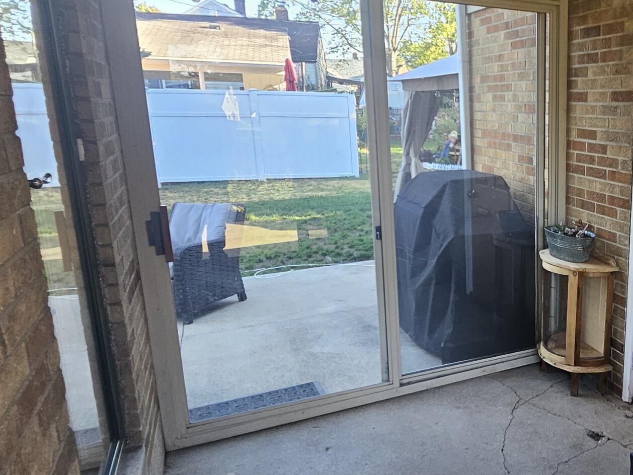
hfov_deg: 50.7
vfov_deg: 45.4
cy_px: 266
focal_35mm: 31
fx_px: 567
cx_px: 586
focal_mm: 1.74
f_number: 2.2
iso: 80
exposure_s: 1/60
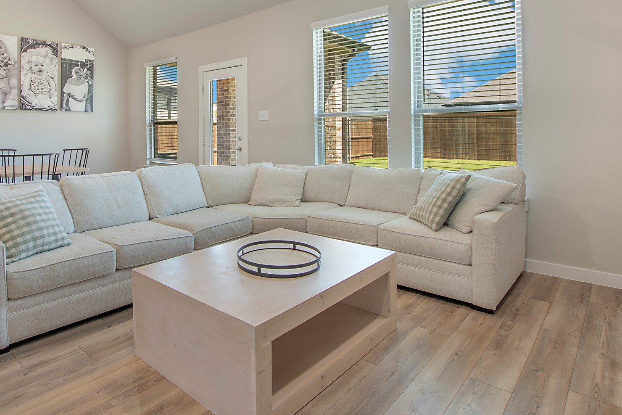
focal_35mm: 22
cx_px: 236
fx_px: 380
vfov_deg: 55.6
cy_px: 128
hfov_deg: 77.3
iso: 100
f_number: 8
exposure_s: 1/15
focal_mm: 10
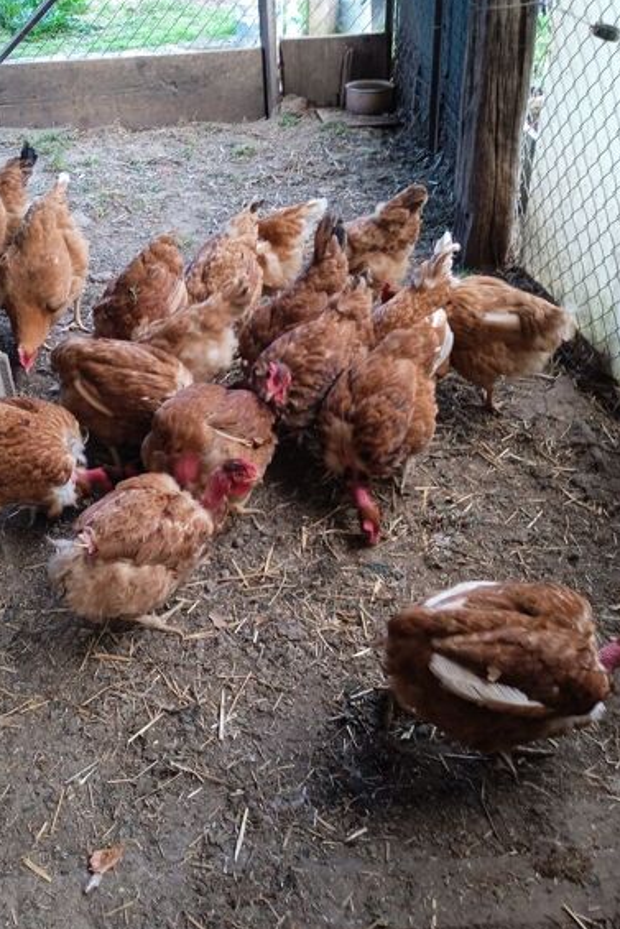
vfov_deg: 57.1
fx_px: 852
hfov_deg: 39.7
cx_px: 230
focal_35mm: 33
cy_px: 411
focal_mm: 3.43
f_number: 2.2
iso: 176
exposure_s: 1/33.3
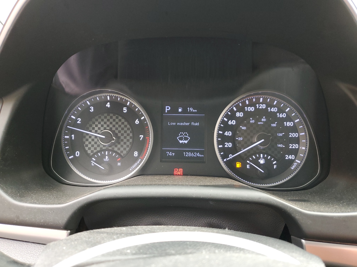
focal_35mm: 26
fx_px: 268
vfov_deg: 53.1
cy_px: 134
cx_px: 178
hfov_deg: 67.3
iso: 120
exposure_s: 1/60.2
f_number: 1.5
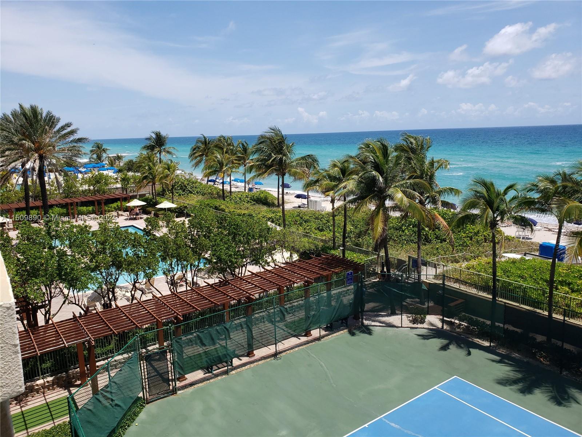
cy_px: 218
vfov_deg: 53.1
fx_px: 437
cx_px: 291
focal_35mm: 26
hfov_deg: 67.3
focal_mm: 4.3
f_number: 2.4
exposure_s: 1/1400
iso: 50
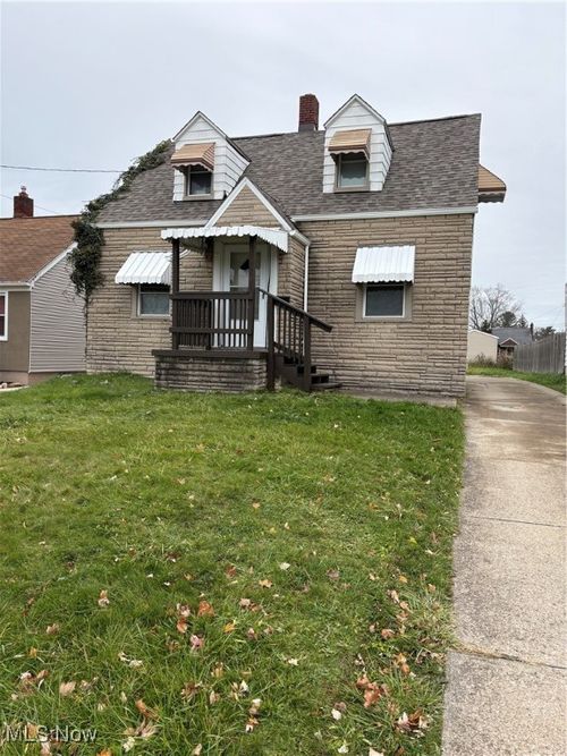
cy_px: 378
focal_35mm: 26
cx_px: 284
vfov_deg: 67.3
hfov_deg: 53.0
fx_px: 568
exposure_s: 1/764
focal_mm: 5.96
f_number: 1.6
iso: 50
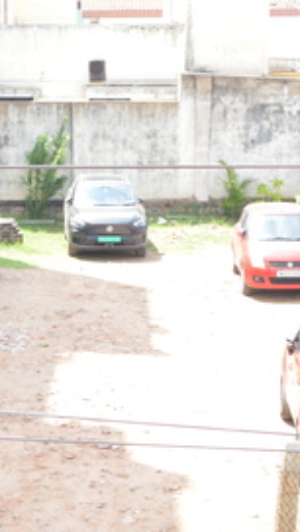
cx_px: 73
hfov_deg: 13.6
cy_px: 274
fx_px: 1255
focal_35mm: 89
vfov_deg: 23.9
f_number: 7.1
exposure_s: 1/200
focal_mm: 24
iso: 640
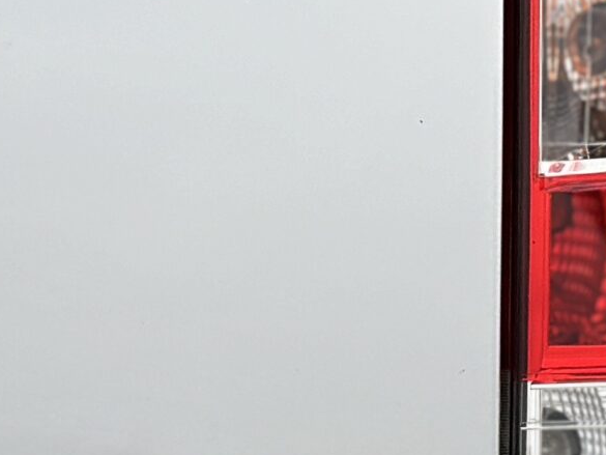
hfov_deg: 9.3
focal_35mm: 210
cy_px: 370
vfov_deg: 7.1
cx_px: 782
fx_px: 3677
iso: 80
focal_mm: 6.86
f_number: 1.78
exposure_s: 1/364
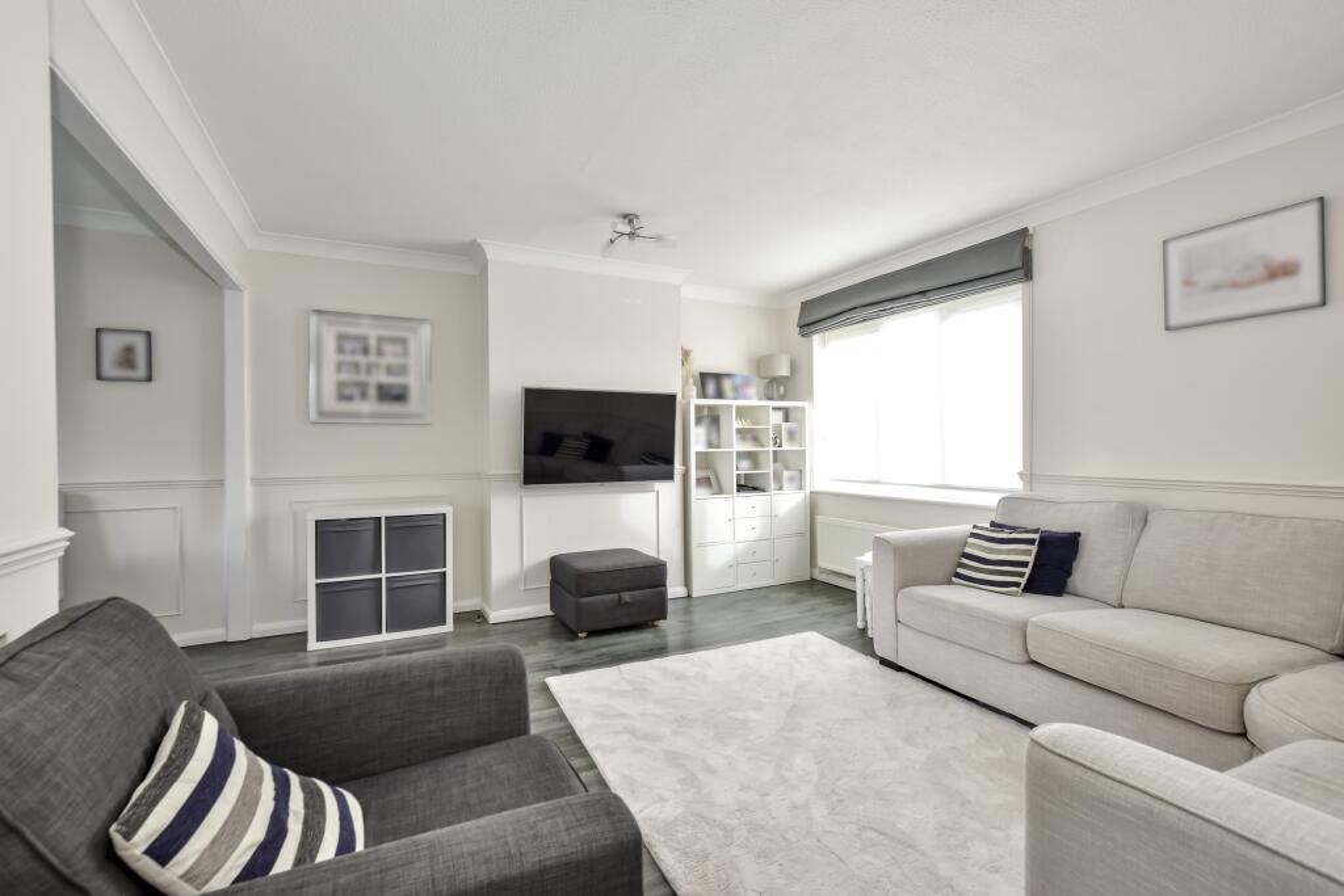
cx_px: 672
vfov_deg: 77.3
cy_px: 448
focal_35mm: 15
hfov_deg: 100.4
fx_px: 560
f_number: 8
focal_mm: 10
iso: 640
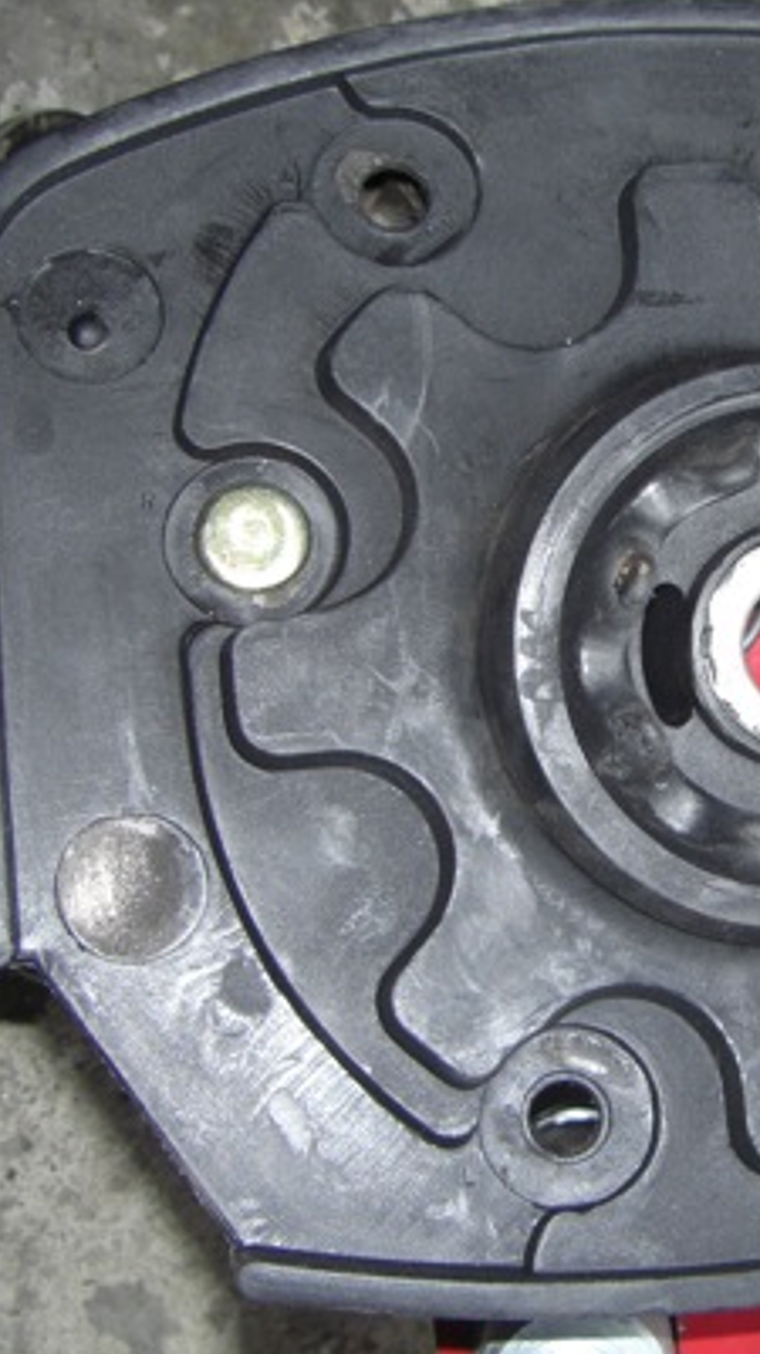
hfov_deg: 19.0
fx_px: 2225
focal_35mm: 62
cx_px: 709
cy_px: 669
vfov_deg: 33.9
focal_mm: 6.3
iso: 64
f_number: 3.4
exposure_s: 1/60
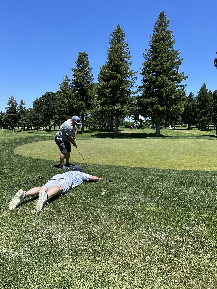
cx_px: 108
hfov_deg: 56.8
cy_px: 144
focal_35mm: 24
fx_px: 201
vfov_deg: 71.6
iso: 80
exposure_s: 1/3155
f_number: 1.78
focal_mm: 6.86
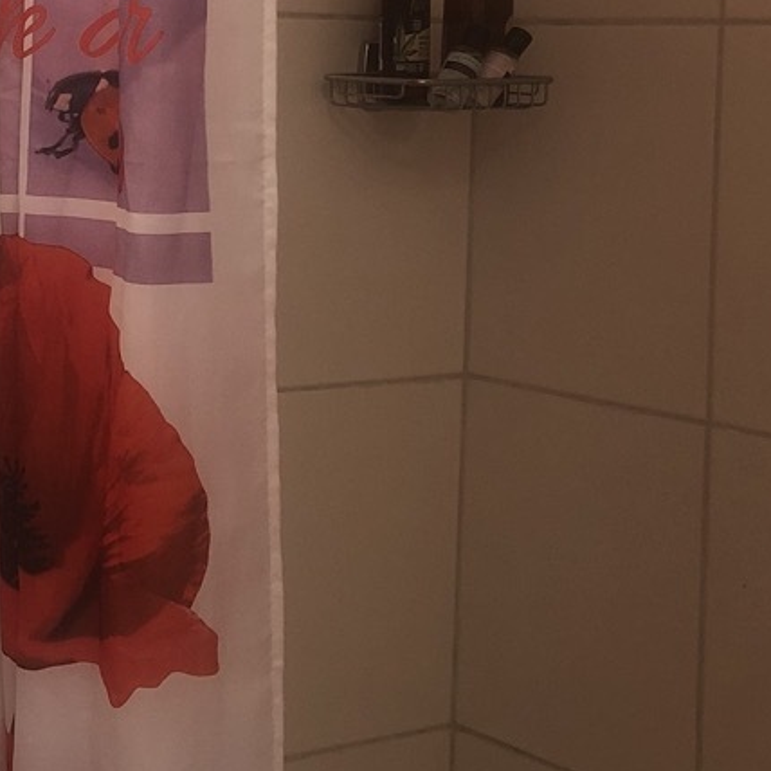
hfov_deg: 20.9
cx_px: -276
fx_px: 1865
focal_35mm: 74
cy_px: 86
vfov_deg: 22.8
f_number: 1.8
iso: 40
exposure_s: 1/17
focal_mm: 3.99
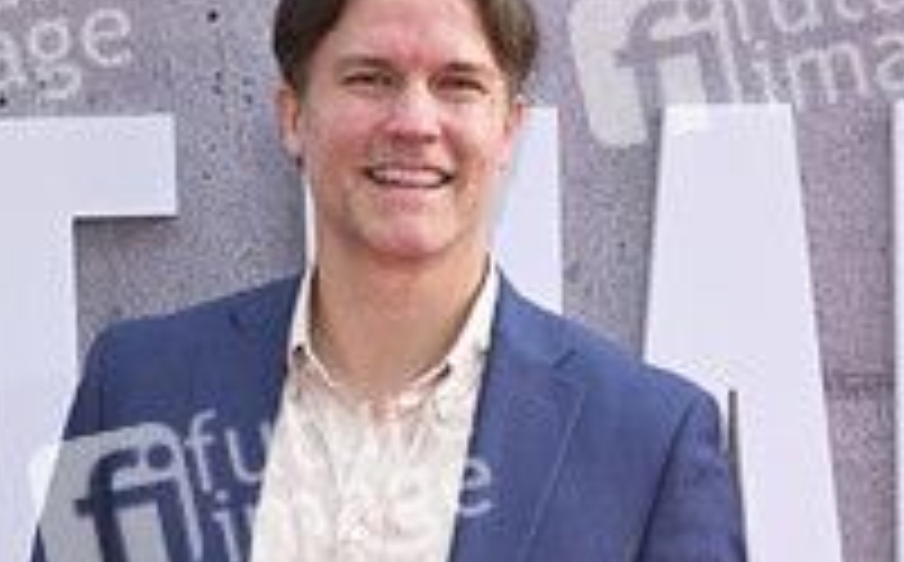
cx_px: 391
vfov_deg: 9.3
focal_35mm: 138
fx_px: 3395
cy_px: 715
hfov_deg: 15.2
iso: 500
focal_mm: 68
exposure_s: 1/250
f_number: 6.3
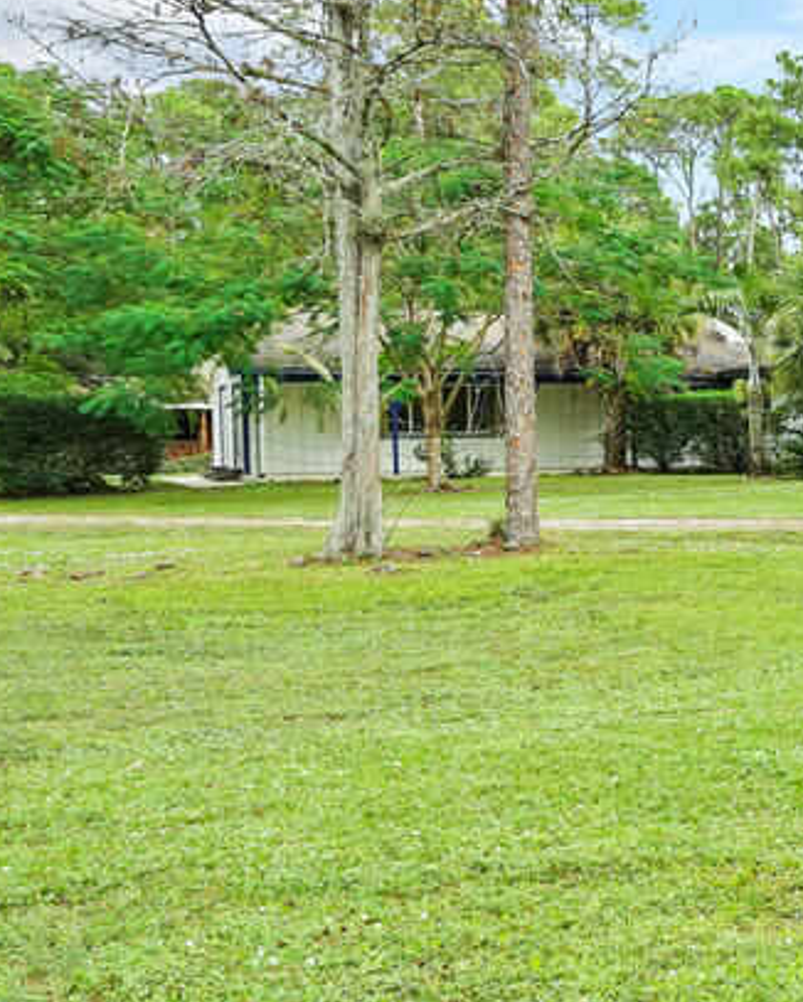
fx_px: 1751
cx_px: 1446
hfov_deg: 19.4
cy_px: 505
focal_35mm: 59
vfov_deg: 31.9
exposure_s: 1/160
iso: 800
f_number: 8
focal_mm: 16
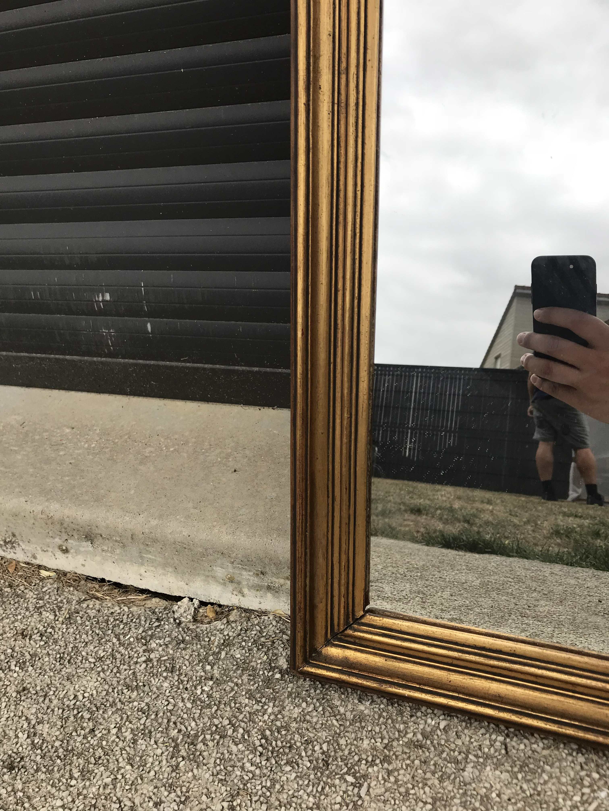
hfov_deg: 49.7
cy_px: 406
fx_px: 657
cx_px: 304
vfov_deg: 63.4
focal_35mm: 28
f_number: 1.8
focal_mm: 3.99
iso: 20
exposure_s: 1/1953
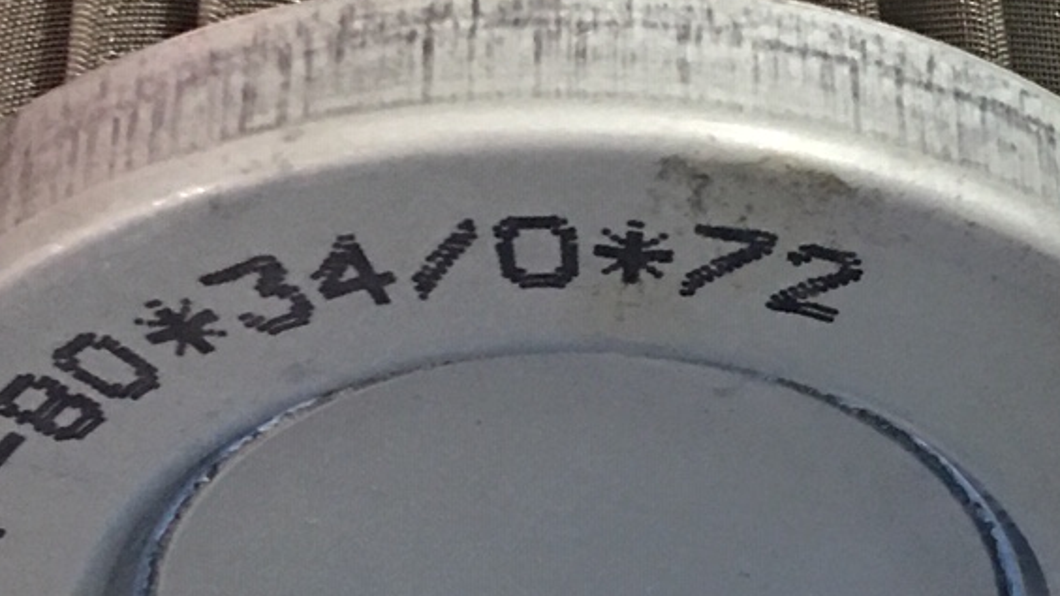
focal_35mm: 113
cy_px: 551
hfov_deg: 18.4
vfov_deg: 10.7
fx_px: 3175
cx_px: 1081
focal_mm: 4.15
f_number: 2.2
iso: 100
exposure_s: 1/8
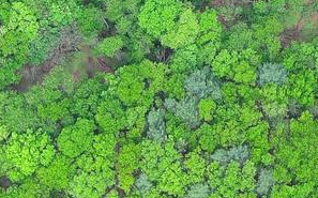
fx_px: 1766
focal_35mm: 204
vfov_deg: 6.1
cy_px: -300
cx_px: 380
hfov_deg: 10.1
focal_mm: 10.57
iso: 100
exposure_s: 1/328
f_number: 2.8
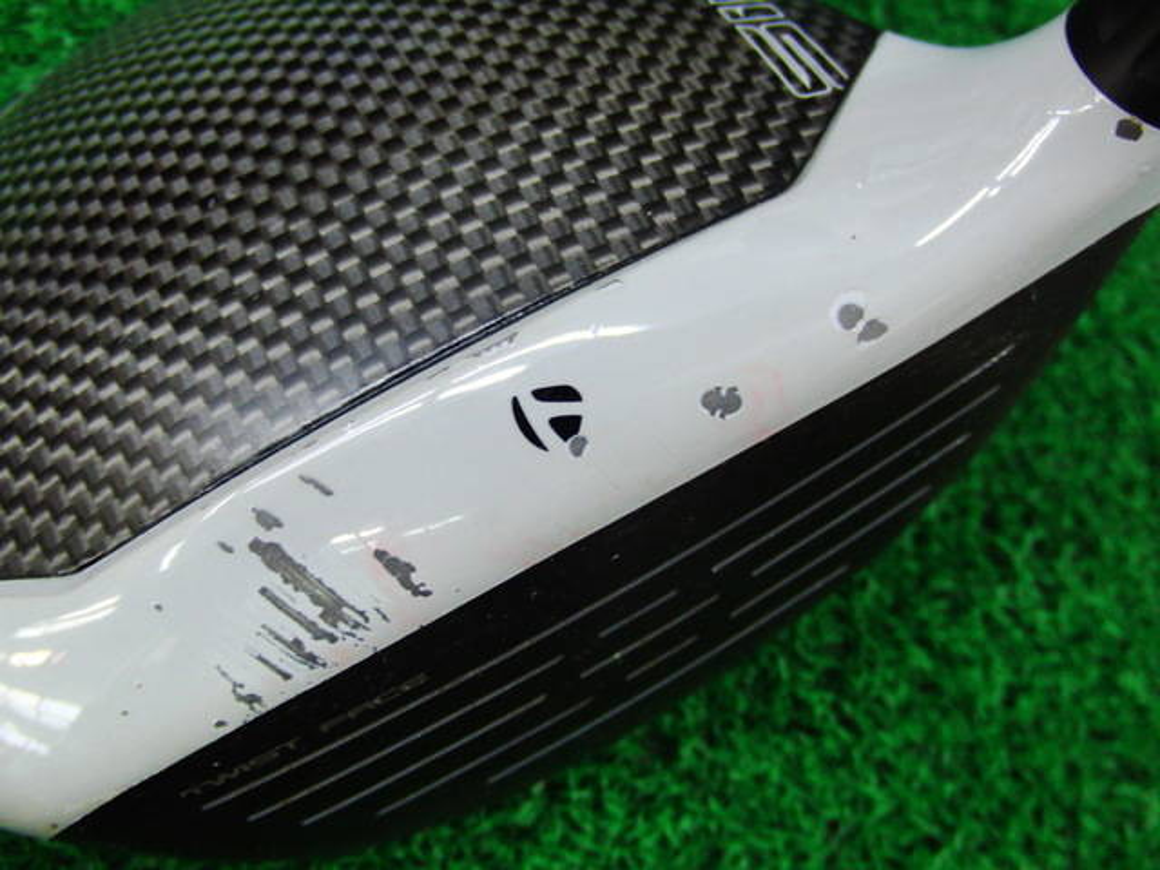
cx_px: 580
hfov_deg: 50.1
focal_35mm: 37
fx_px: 1240
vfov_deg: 38.7
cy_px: 435
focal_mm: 6.42
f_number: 3.6
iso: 400
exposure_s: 1/50
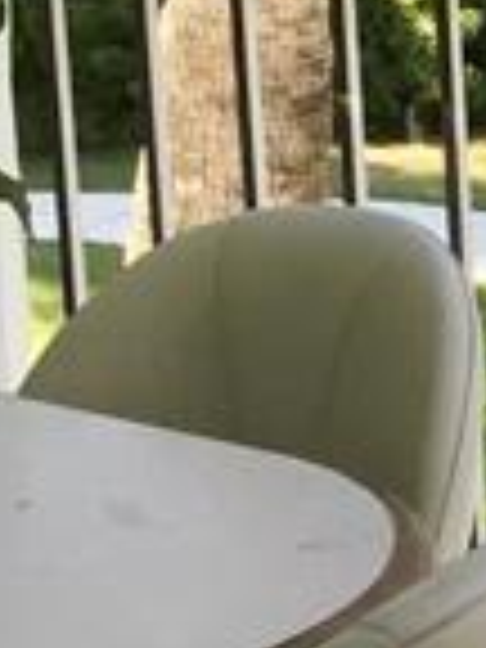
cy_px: 81
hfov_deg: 8.3
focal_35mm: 165
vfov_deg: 11.9
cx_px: 1125
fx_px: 3089
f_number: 2.4
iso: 25
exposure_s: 1/177
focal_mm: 3.3
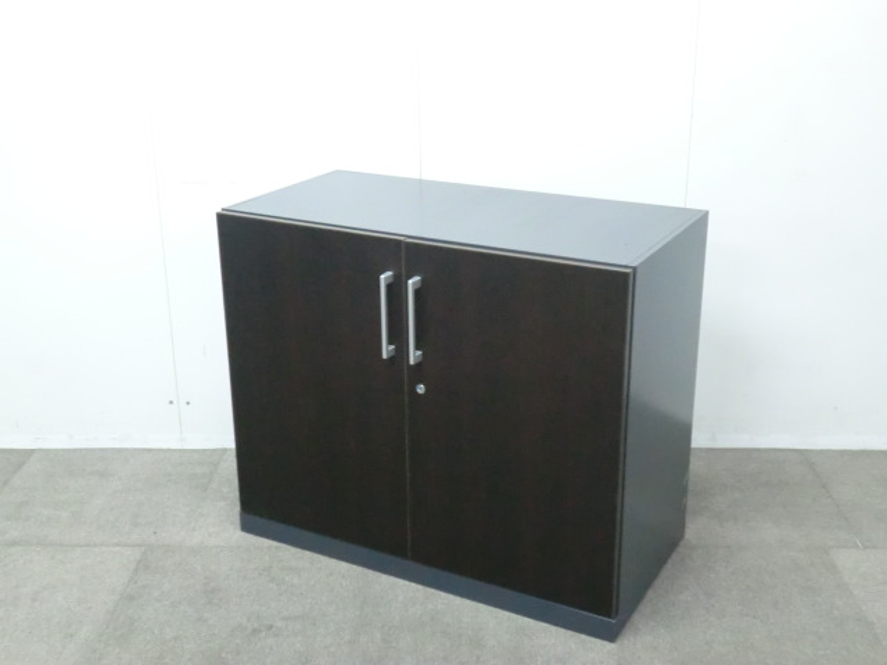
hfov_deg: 42.1
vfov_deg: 32.2
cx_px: 444
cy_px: 332
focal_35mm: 45
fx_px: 1153
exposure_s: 1/25
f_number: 4.3
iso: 800
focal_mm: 8.2
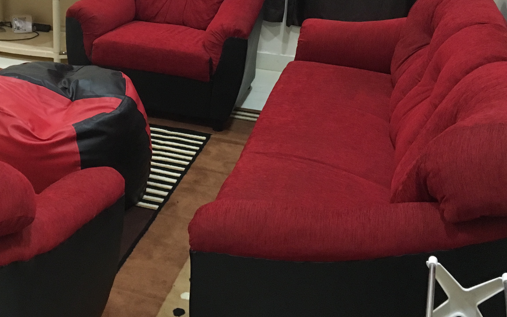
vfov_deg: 23.7
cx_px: 146
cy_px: 68
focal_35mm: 54
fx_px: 746
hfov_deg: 36.9
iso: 200
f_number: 2.2
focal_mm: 4.15
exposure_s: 1/25
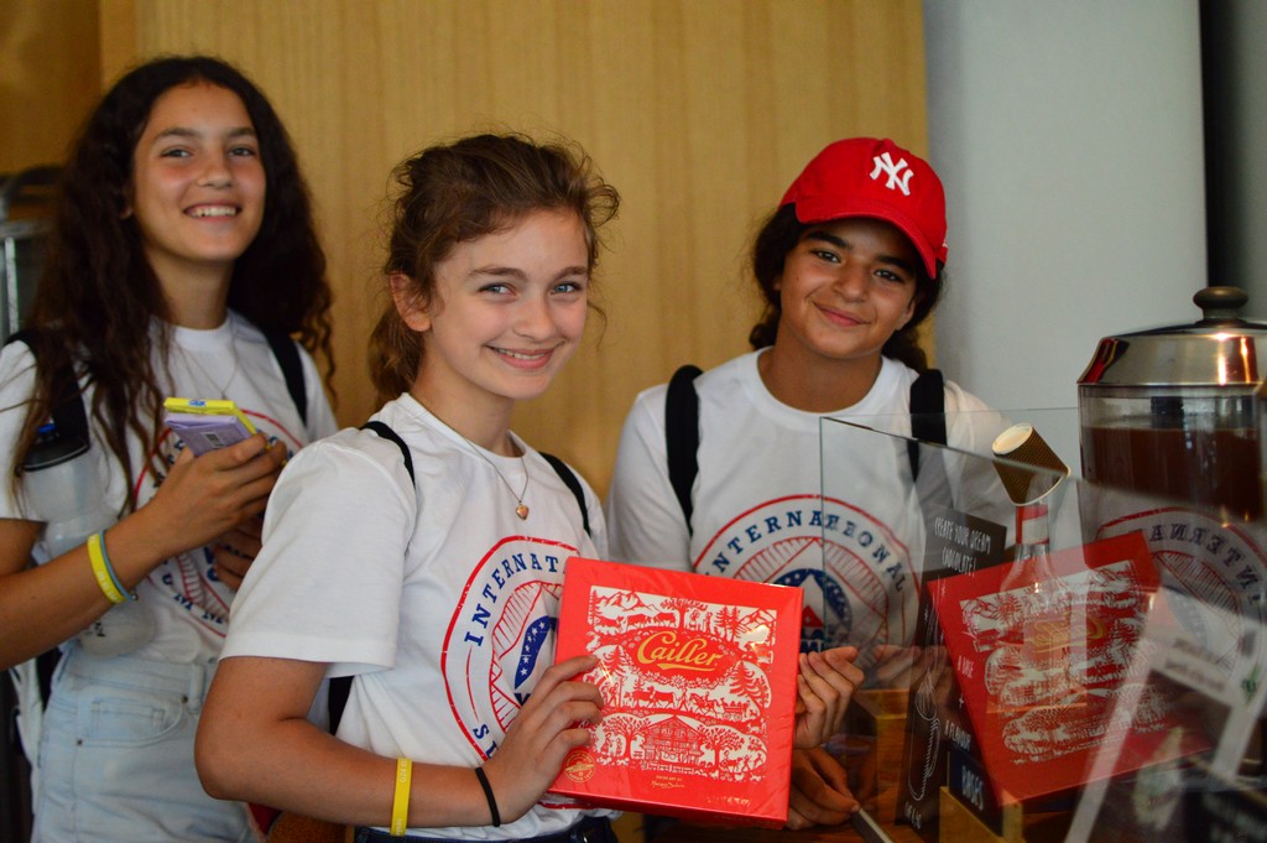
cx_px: 634
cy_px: 422
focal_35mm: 52
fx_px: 1846
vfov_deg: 25.7
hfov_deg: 37.9
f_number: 1.8
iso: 1600
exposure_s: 1/1250
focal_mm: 35
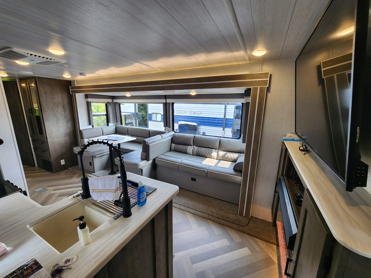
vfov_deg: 89.9
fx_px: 139
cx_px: 186
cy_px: 139
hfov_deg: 106.2
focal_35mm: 13
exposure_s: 1/60
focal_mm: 2.2
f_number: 2.2
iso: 50
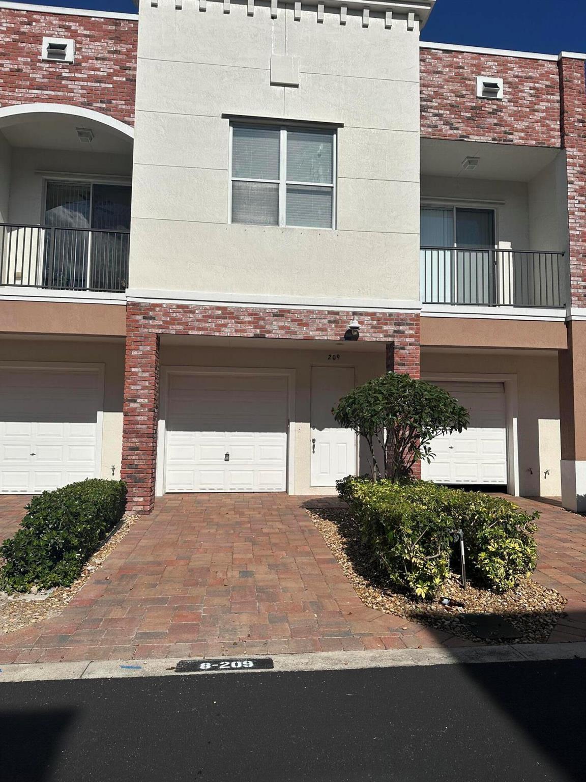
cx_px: 293
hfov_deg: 56.8
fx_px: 542
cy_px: 391
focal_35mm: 24
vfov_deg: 71.6
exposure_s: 1/15625
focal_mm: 6.86
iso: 80
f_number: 1.78
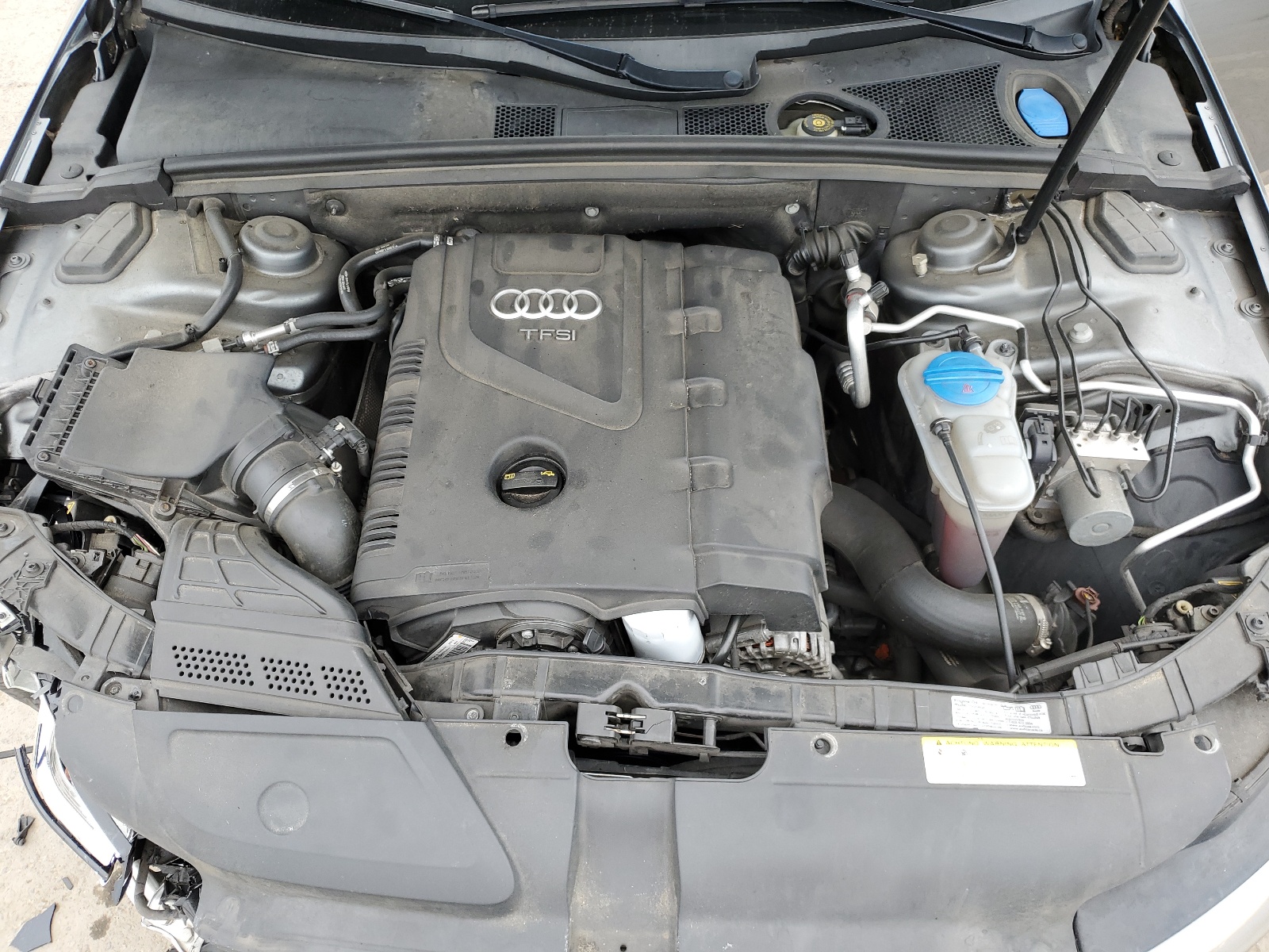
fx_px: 953
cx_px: 634
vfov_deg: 53.1
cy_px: 476
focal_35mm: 26
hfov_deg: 67.3
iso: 50
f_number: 1.5
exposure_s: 1/385
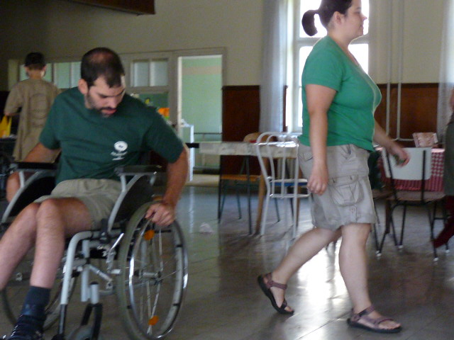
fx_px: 839
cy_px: 170
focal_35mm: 64
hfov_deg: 30.3
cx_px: 227
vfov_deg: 22.9
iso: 400
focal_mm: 6.5
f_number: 3
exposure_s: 1/60
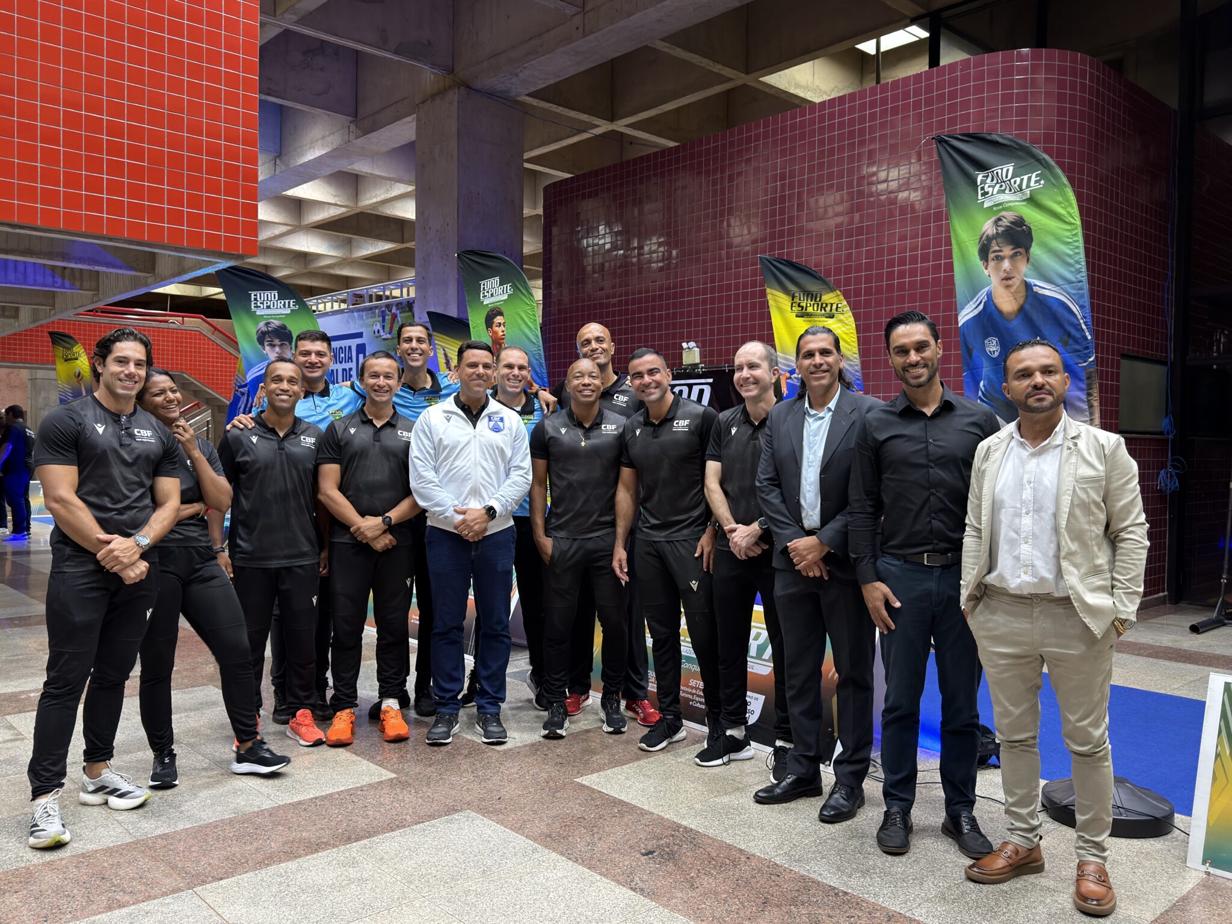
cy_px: 462
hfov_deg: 63.4
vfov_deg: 49.7
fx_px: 997
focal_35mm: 28
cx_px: 616
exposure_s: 1/40
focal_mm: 6.76
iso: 320
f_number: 1.78
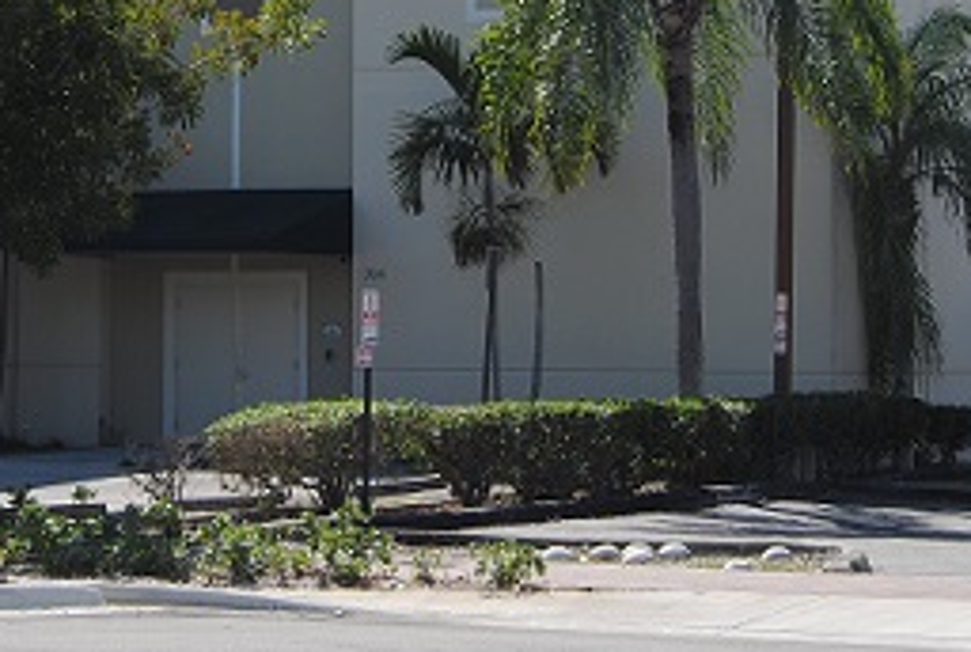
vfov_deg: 10.7
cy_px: -36
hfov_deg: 16.0
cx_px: 237
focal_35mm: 127
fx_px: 3433
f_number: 9
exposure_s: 1/320
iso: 100
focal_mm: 28
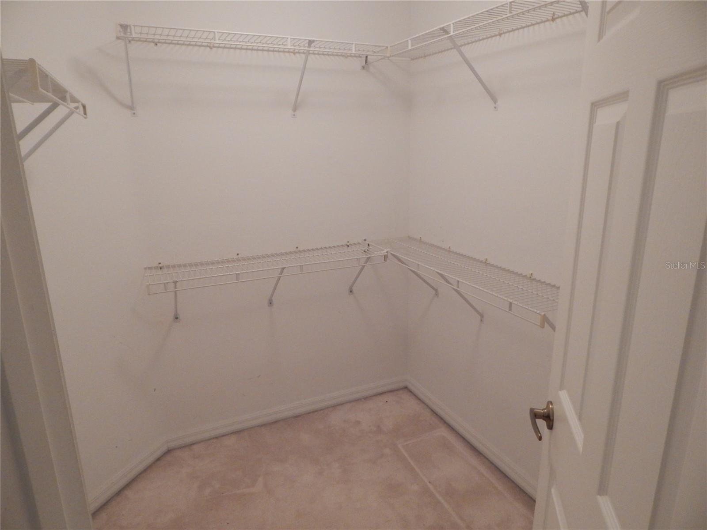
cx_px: 354
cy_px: 265
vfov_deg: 61.1
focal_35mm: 22
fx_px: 449
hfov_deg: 76.4
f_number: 3
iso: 400
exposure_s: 1/30
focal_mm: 4
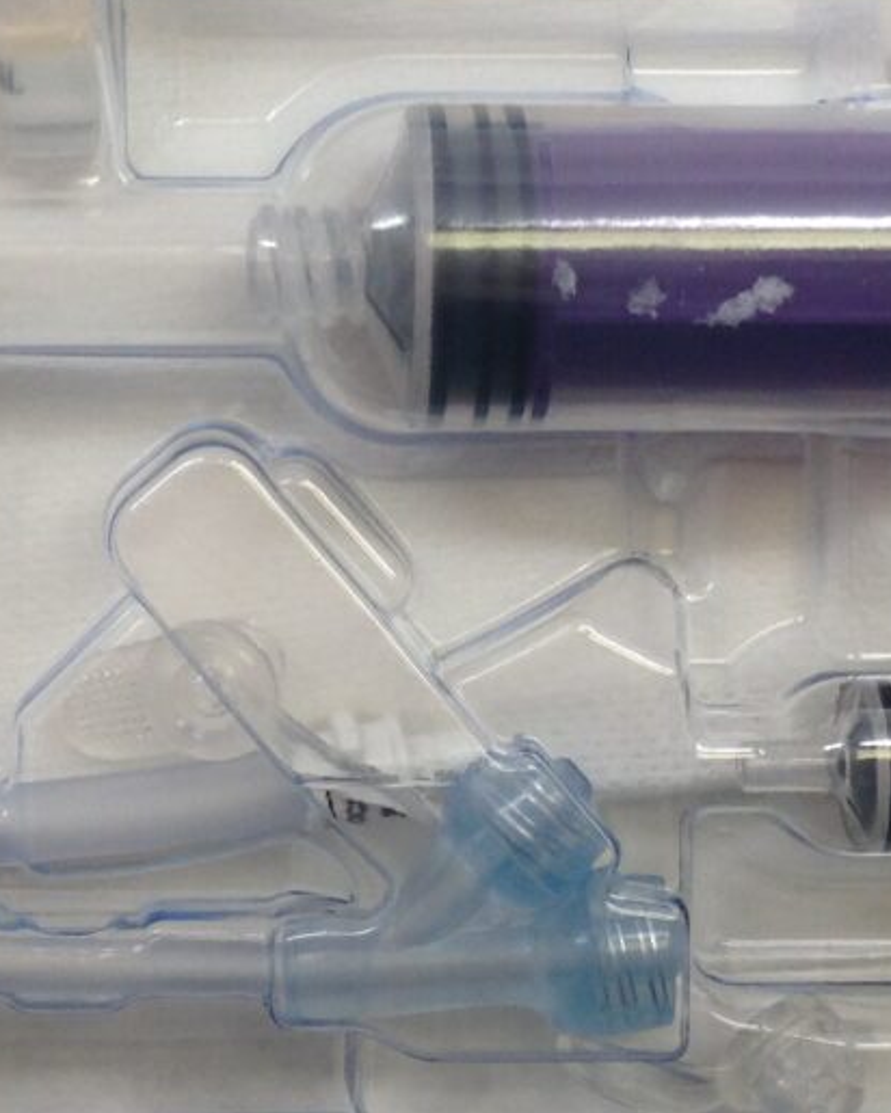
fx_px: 3164
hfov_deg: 16.0
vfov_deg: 19.8
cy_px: 251
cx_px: 430
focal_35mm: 96
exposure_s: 1/60
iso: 50
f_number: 2.4
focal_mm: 4.12
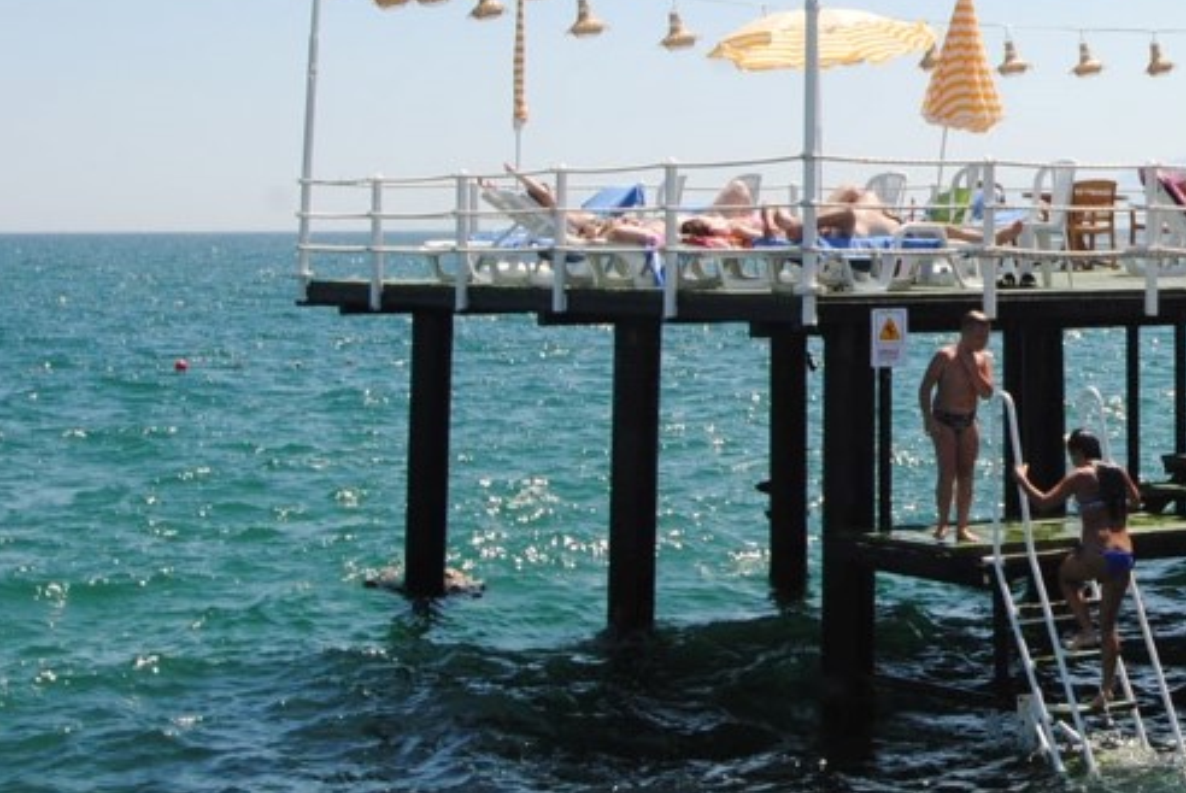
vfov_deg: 16.2
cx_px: 1286
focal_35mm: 84
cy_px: 157
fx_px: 2770
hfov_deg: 22.8
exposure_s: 1/200
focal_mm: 24
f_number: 9
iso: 100
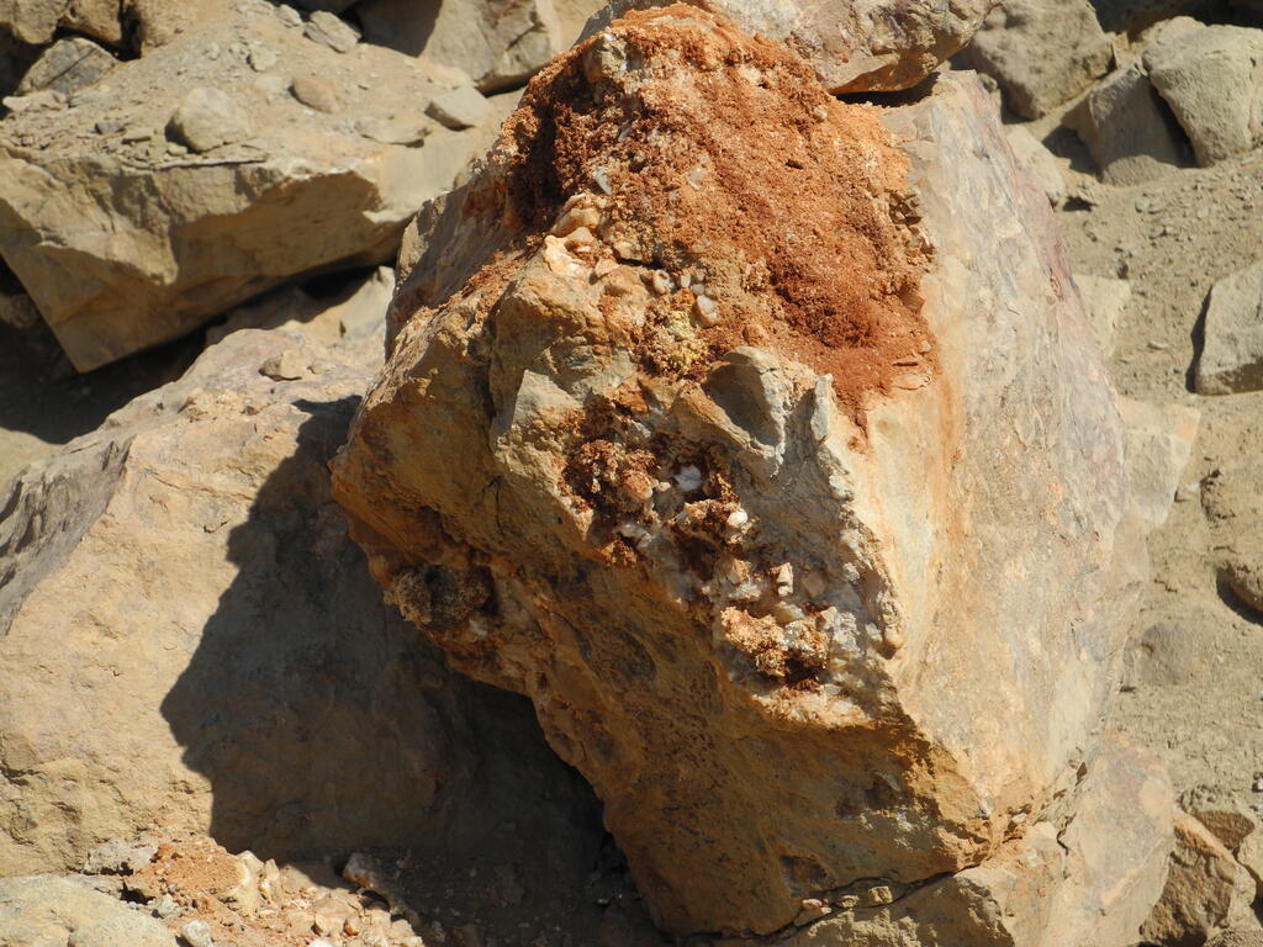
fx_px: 2481
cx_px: 632
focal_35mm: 68
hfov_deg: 28.6
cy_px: 474
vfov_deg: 21.6
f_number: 4
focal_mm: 14.5
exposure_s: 1/1250
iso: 100
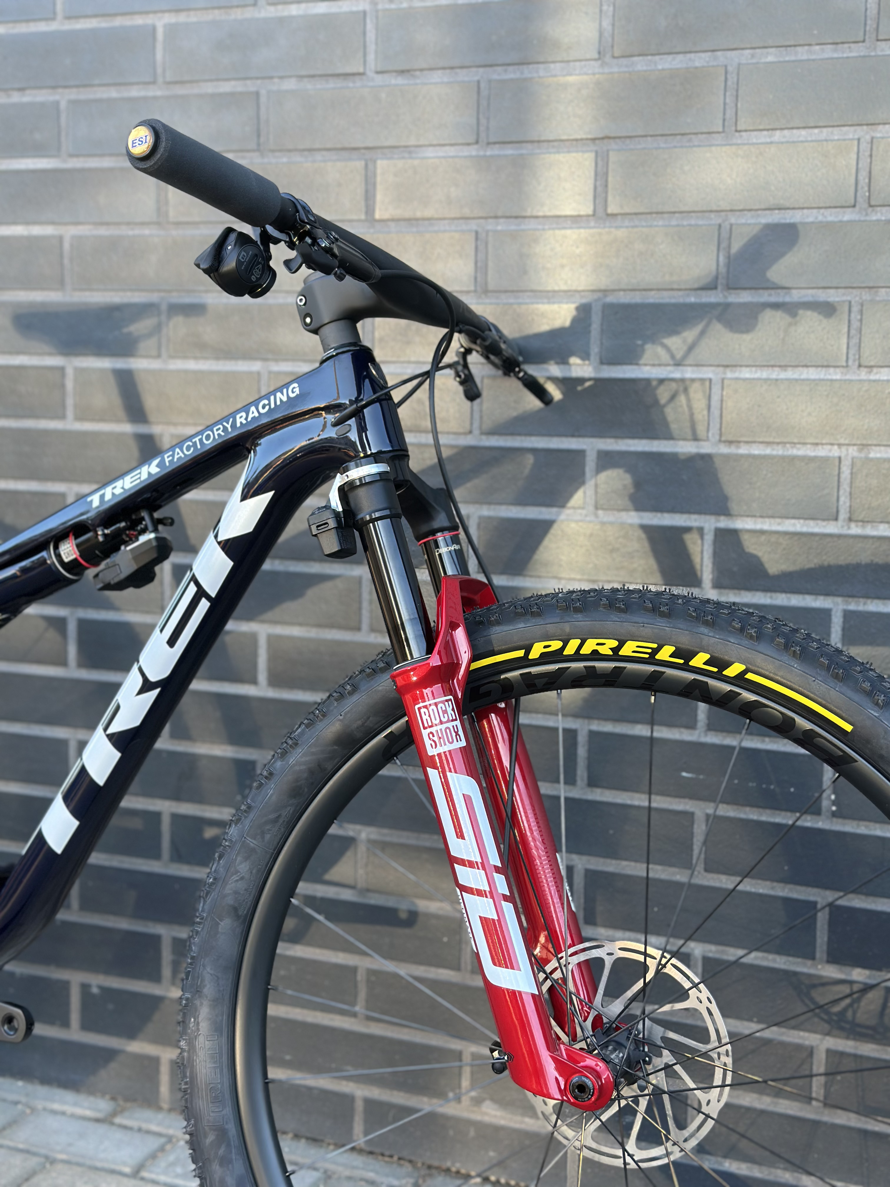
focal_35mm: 48
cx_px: 445
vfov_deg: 39.7
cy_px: 594
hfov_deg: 30.3
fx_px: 1645
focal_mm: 6.86
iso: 80
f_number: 1.78
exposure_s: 1/195
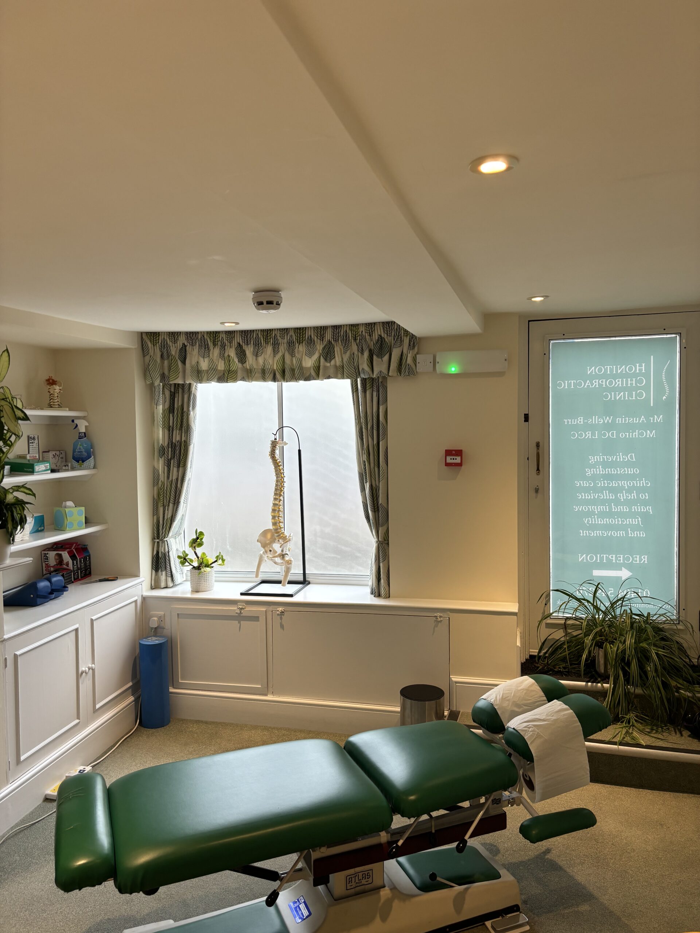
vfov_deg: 67.3
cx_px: 350
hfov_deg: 53.1
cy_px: 466
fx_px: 701
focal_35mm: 26
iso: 100
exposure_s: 1/121
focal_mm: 5.96
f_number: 1.6
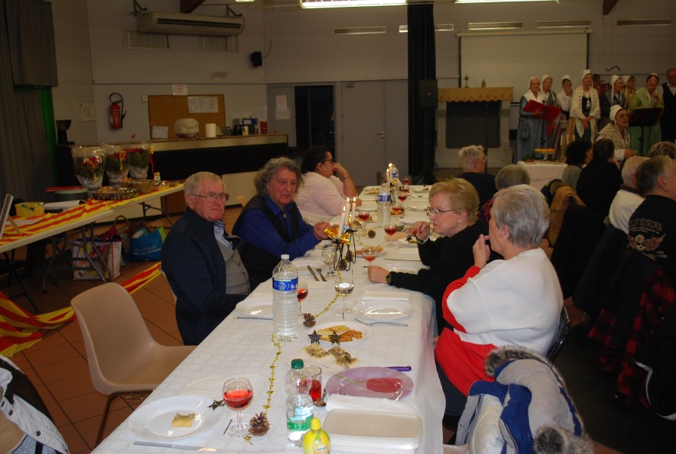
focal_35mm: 33
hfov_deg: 57.1
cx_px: 338
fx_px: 621
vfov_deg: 40.2
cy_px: 227
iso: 200
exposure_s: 1/60
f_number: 4
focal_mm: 22
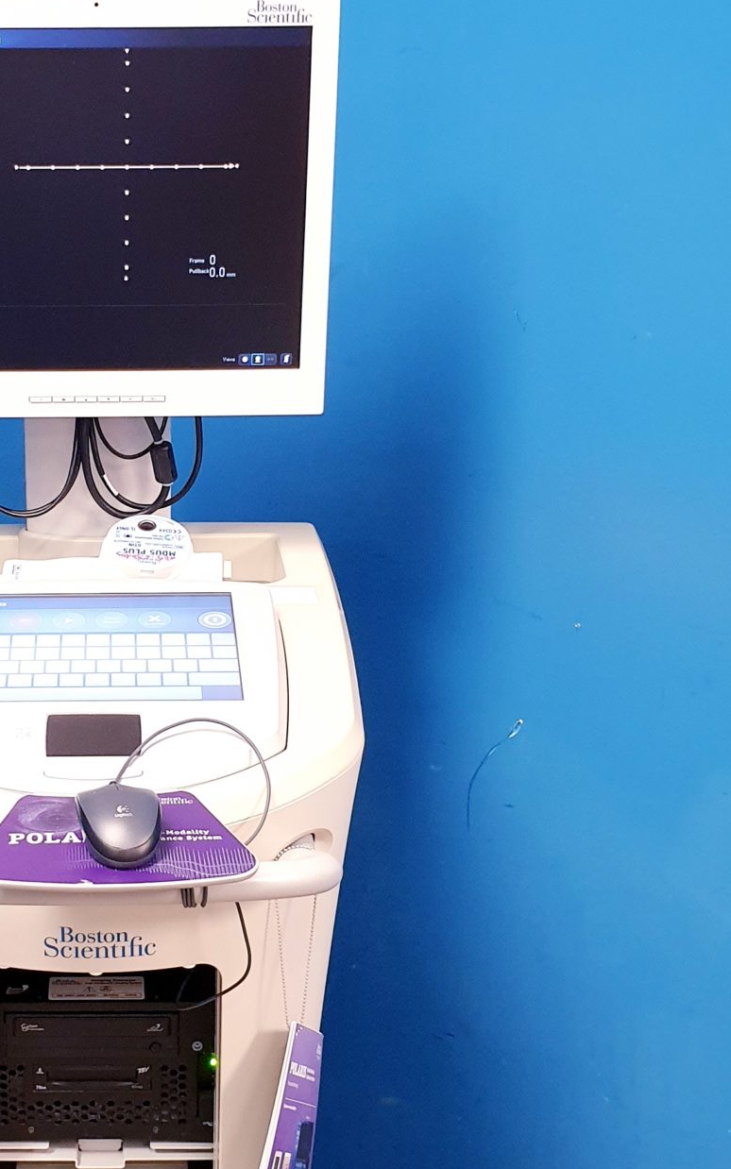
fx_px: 1816
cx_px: 90
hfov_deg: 22.3
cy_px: 583
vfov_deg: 35.7
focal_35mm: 57
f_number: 2.4
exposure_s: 1/33
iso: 250
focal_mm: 4.3
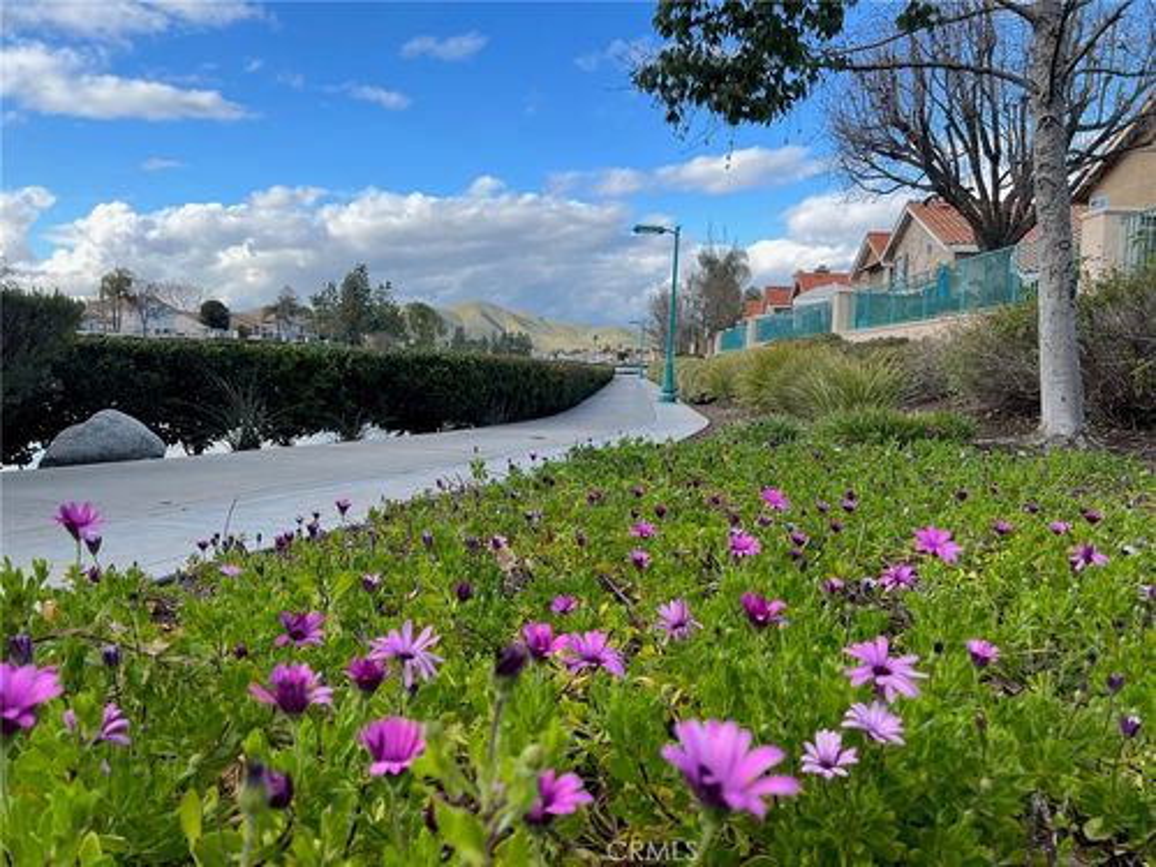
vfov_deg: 53.1
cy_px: 434
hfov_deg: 67.3
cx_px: 578
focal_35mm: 26
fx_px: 868
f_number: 1.5
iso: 50
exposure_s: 1/567
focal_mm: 5.7
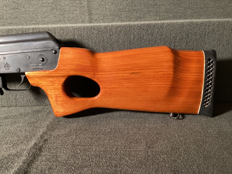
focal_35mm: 31
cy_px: 87
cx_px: 116
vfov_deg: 45.4
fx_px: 208
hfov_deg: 58.3
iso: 320
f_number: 2.4
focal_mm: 3.3
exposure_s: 1/25
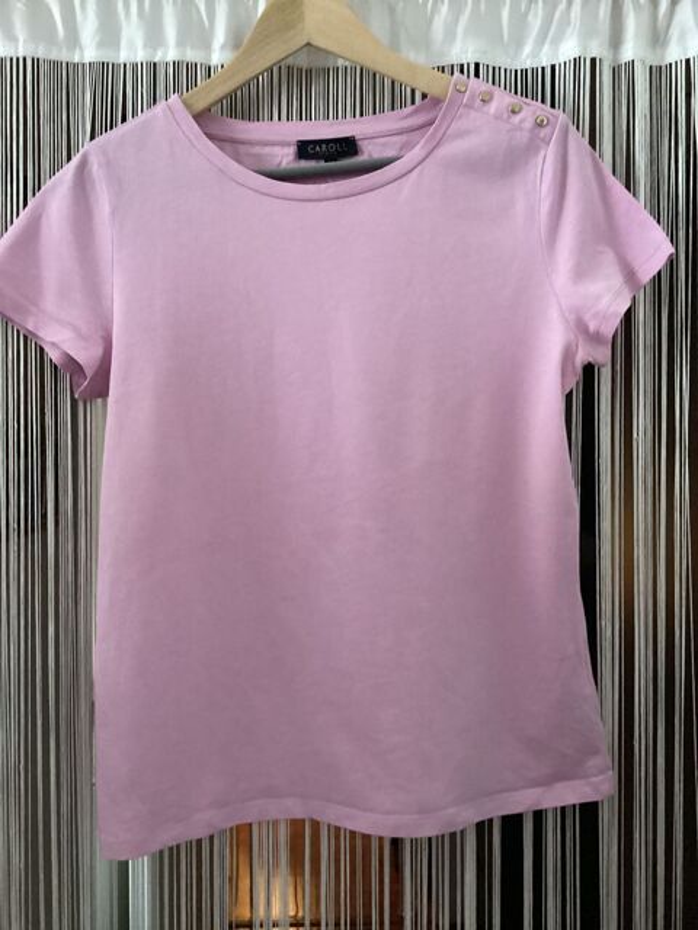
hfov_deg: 45.4
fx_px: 833
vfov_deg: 58.4
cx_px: 349
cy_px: 465
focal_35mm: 31
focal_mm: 3.3
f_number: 2.4
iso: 640
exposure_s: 1/30
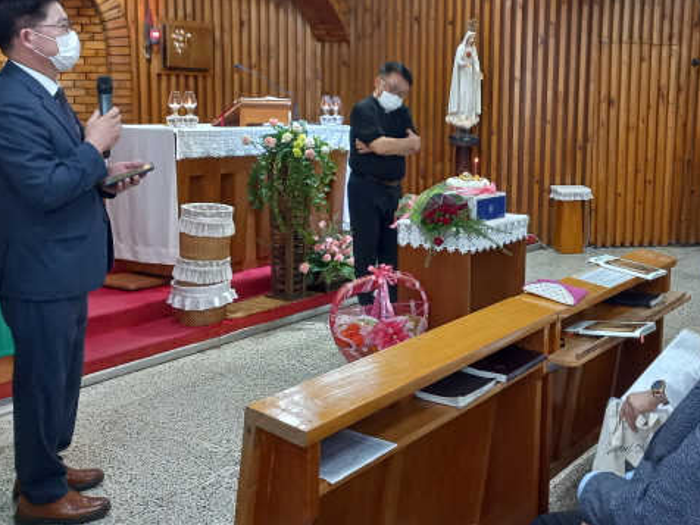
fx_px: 849
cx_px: 479
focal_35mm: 42
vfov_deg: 34.1
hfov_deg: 44.0
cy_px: 191
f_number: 1.8
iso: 200
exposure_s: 1/30
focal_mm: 4.6
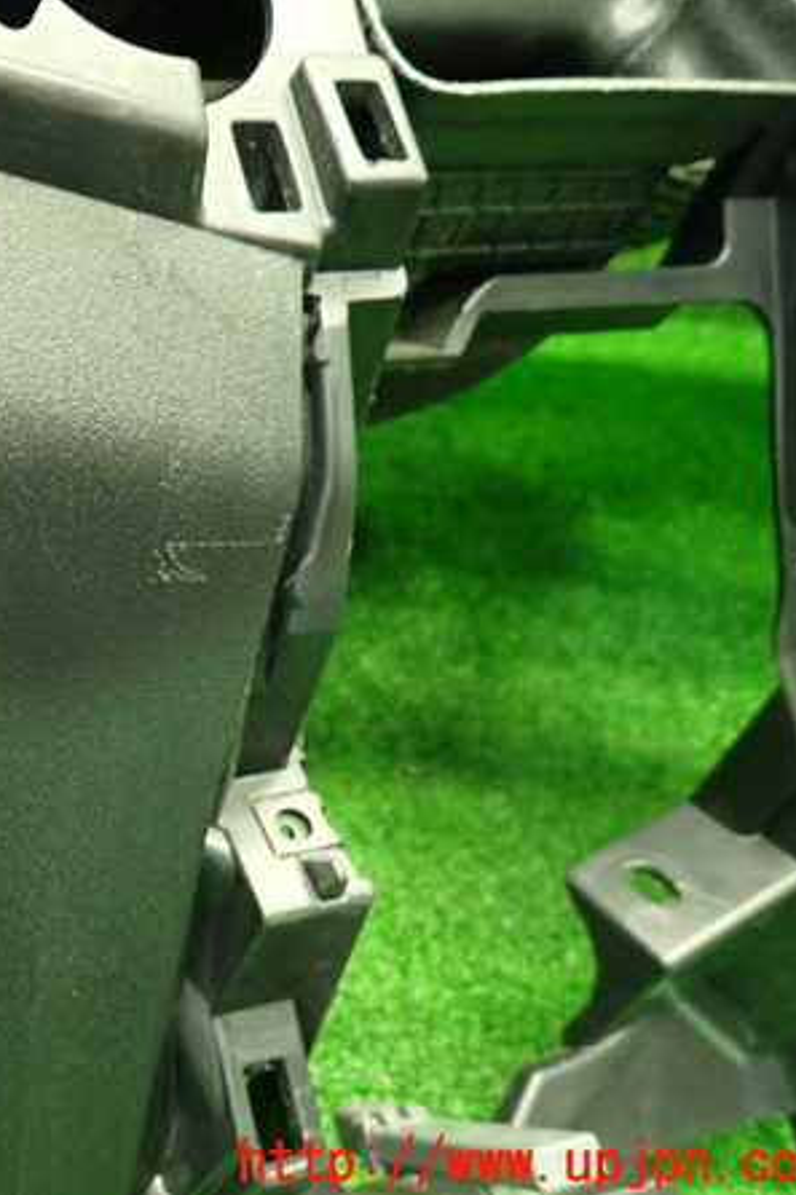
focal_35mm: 35
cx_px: 40
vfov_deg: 54.5
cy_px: 595
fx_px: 1162
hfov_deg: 35.0
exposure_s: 1/30
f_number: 2
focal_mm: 4.5
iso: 500
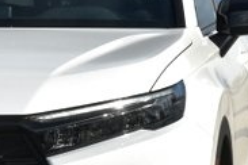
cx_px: -28
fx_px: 1881
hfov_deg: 7.5
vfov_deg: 5.0
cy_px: 108
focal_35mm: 273
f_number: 11
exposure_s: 1/500
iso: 200
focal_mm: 52
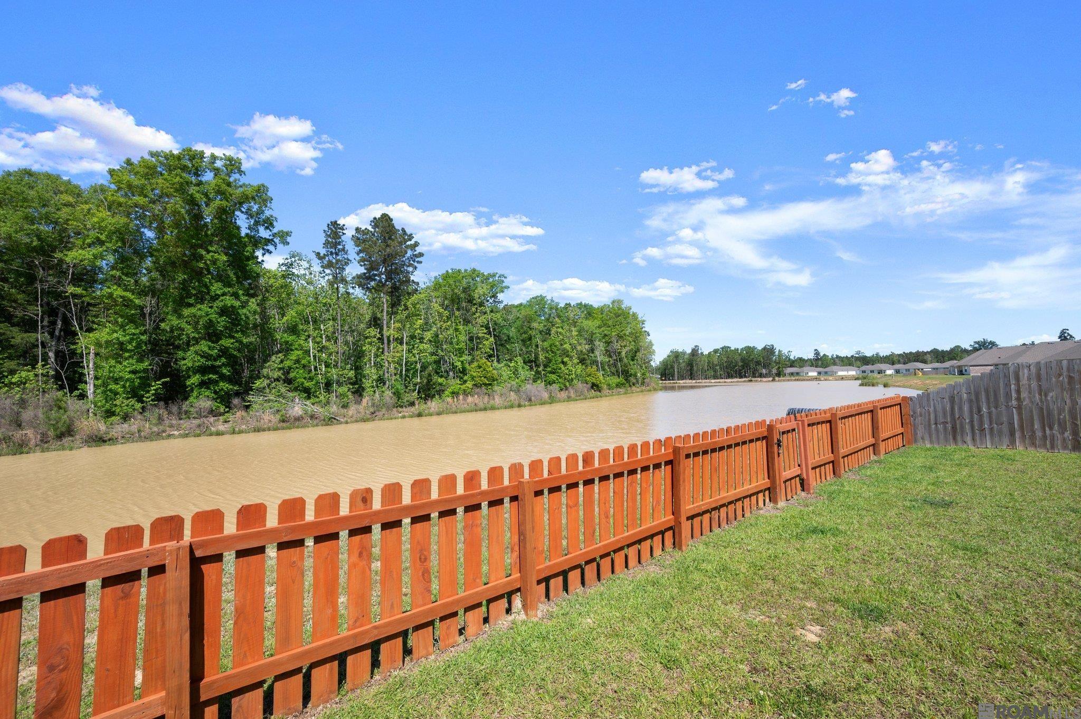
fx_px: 420
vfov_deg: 81.1
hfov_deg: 104.3
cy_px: 360
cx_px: 540
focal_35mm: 14
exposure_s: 1/320
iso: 250
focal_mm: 14
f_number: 10
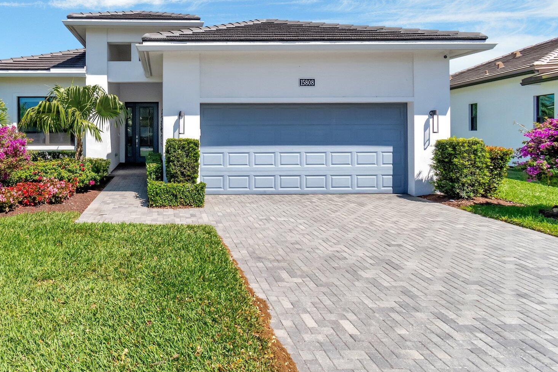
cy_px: 134
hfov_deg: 77.6
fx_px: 325
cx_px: 170
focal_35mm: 21
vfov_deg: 58.5
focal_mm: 10
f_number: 8
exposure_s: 1/3200
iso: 1000
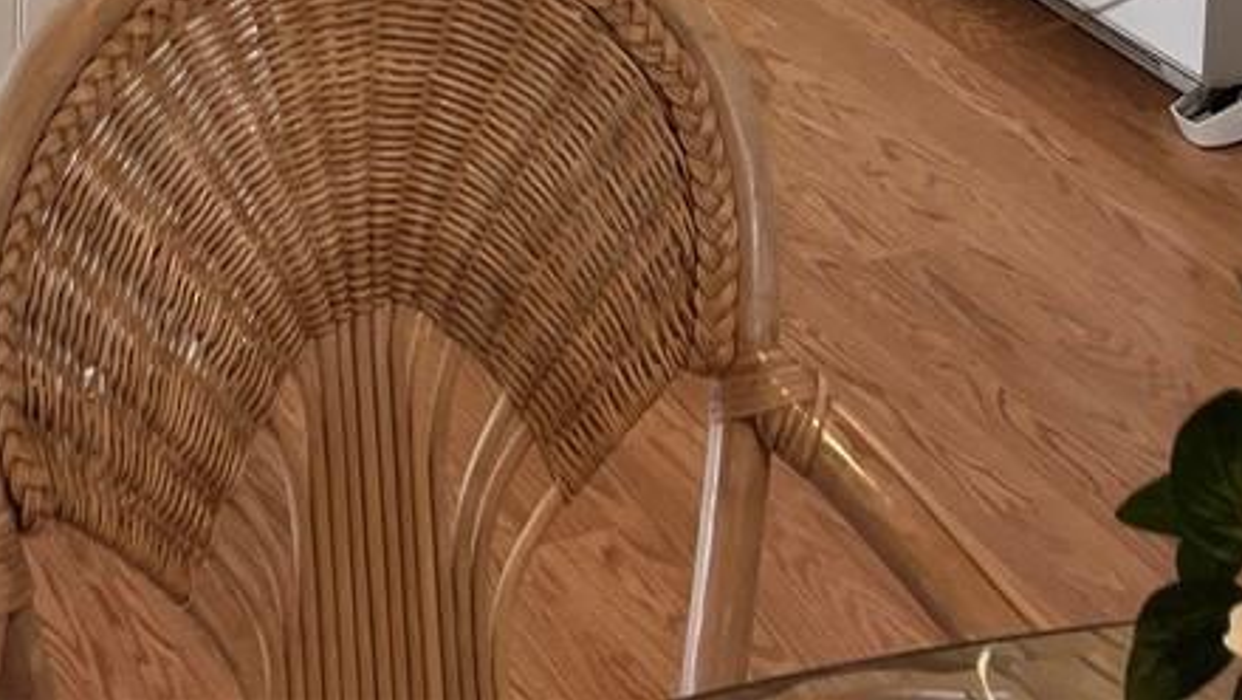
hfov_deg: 20.5
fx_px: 3394
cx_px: 279
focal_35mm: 103
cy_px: -991
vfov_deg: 10.2
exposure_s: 1/120
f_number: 1.6
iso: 100
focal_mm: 5.1
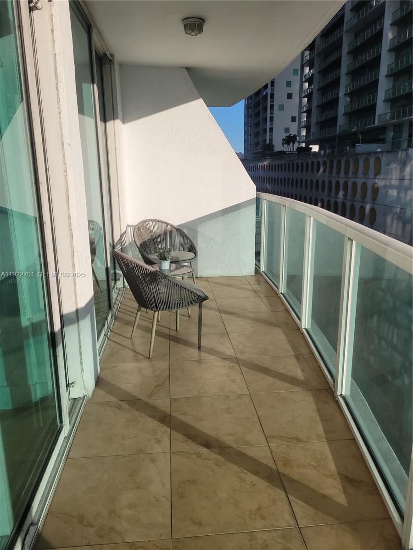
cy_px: 275
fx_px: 414
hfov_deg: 53.1
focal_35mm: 26
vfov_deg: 67.3
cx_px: 206
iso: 40
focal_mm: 5.4
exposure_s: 1/3608
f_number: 1.8
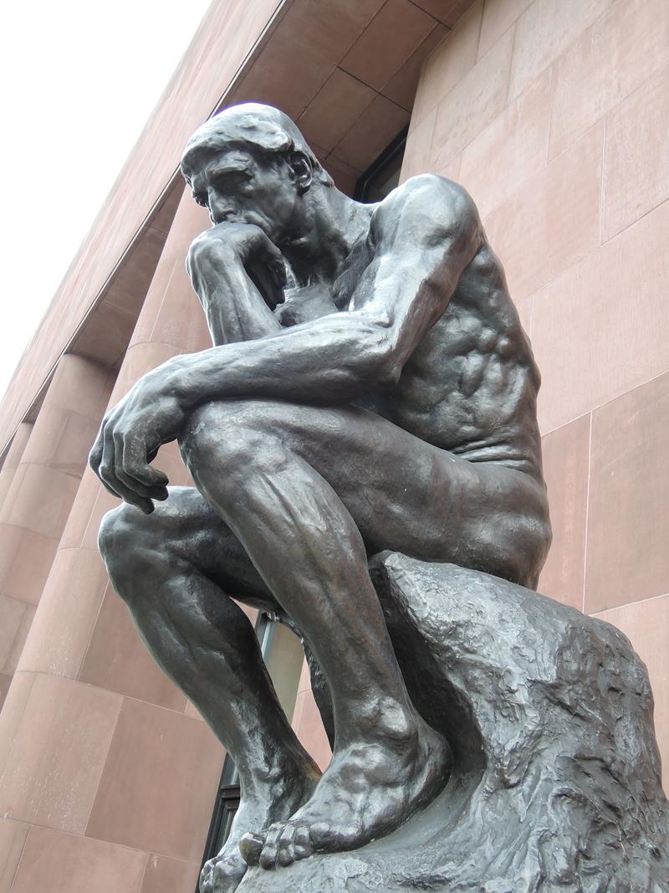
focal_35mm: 35
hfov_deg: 40.7
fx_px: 902
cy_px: 446
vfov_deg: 52.6
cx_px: 334
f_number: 3.5
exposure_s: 1/60
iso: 80
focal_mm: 7.5
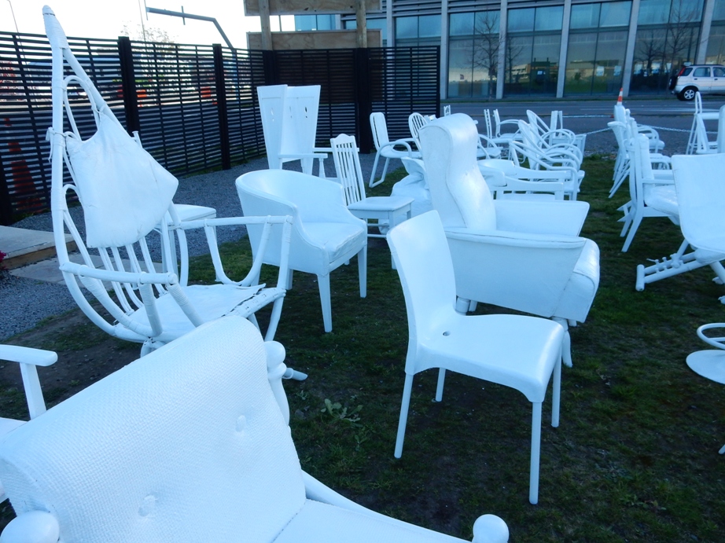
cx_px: 362
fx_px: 523
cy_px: 272
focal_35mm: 25
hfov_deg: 69.4
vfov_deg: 54.9
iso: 125
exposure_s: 1/400
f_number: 3.7
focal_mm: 4.5
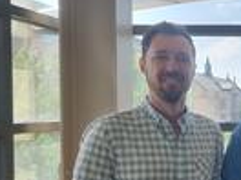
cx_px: 283
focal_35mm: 73
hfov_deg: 24.4
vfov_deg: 20.0
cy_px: 131
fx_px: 508
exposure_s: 1/120
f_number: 1.8
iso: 50
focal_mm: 6.7
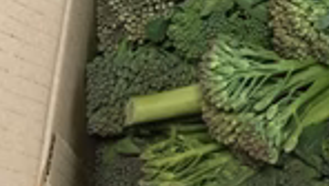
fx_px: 796
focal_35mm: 91
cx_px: 327
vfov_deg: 12.6
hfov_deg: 22.5
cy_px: -113
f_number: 2.4
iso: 160
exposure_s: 1/30
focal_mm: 3.3
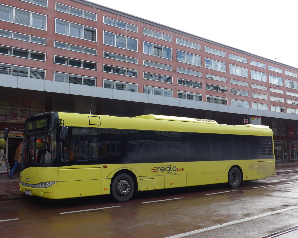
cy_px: 118
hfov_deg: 47.9
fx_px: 335
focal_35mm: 38
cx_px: 144
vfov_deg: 39.2
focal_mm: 7.5
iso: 80
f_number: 2.8
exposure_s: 1/800
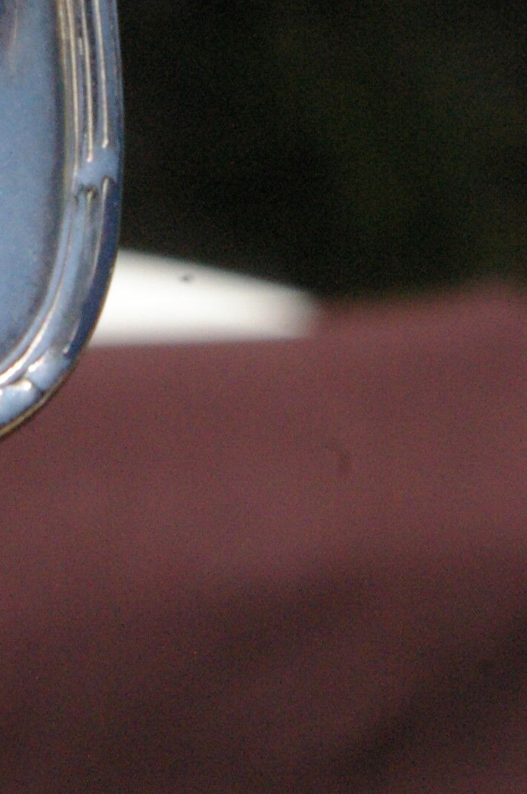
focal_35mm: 109
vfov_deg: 18.3
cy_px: -19
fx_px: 2399
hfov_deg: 12.3
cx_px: -98
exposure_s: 1/750
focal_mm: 26
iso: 1600
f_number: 9.5
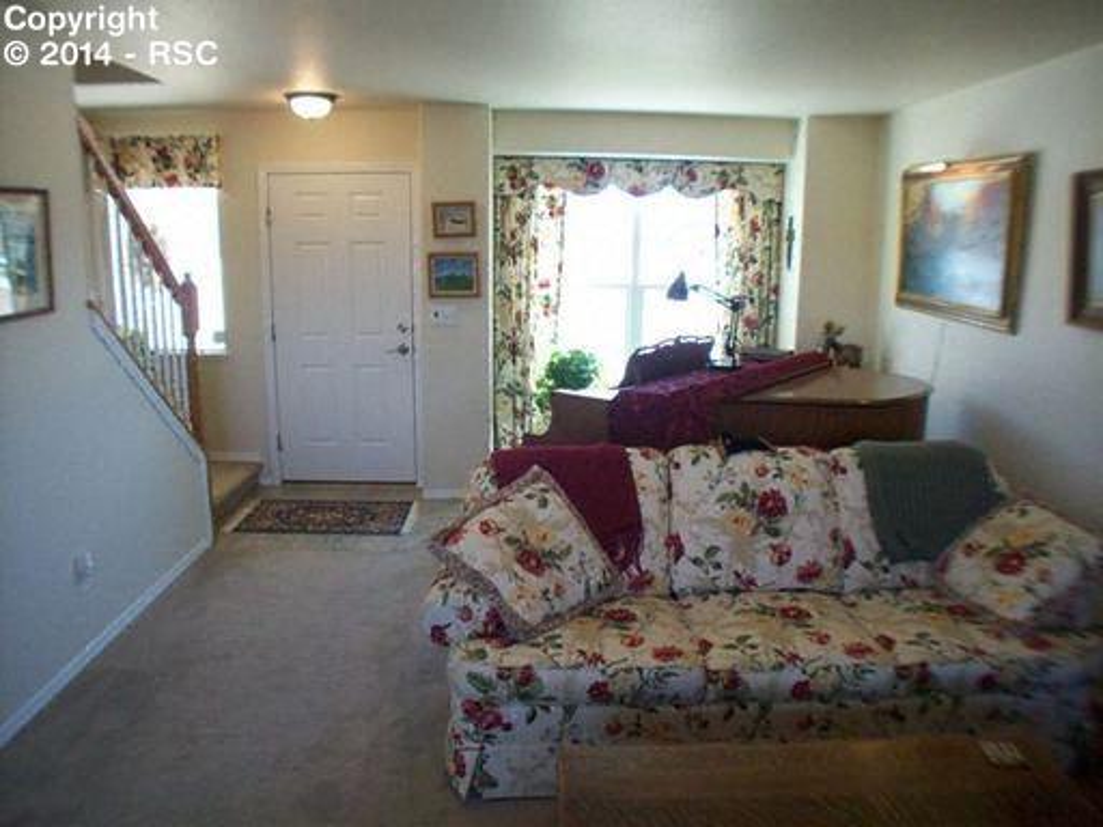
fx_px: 1179
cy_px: 414
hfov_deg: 50.1
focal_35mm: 37
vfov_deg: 38.7
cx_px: 552
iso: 160
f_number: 2.8
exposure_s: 1/64.8
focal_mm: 6.2
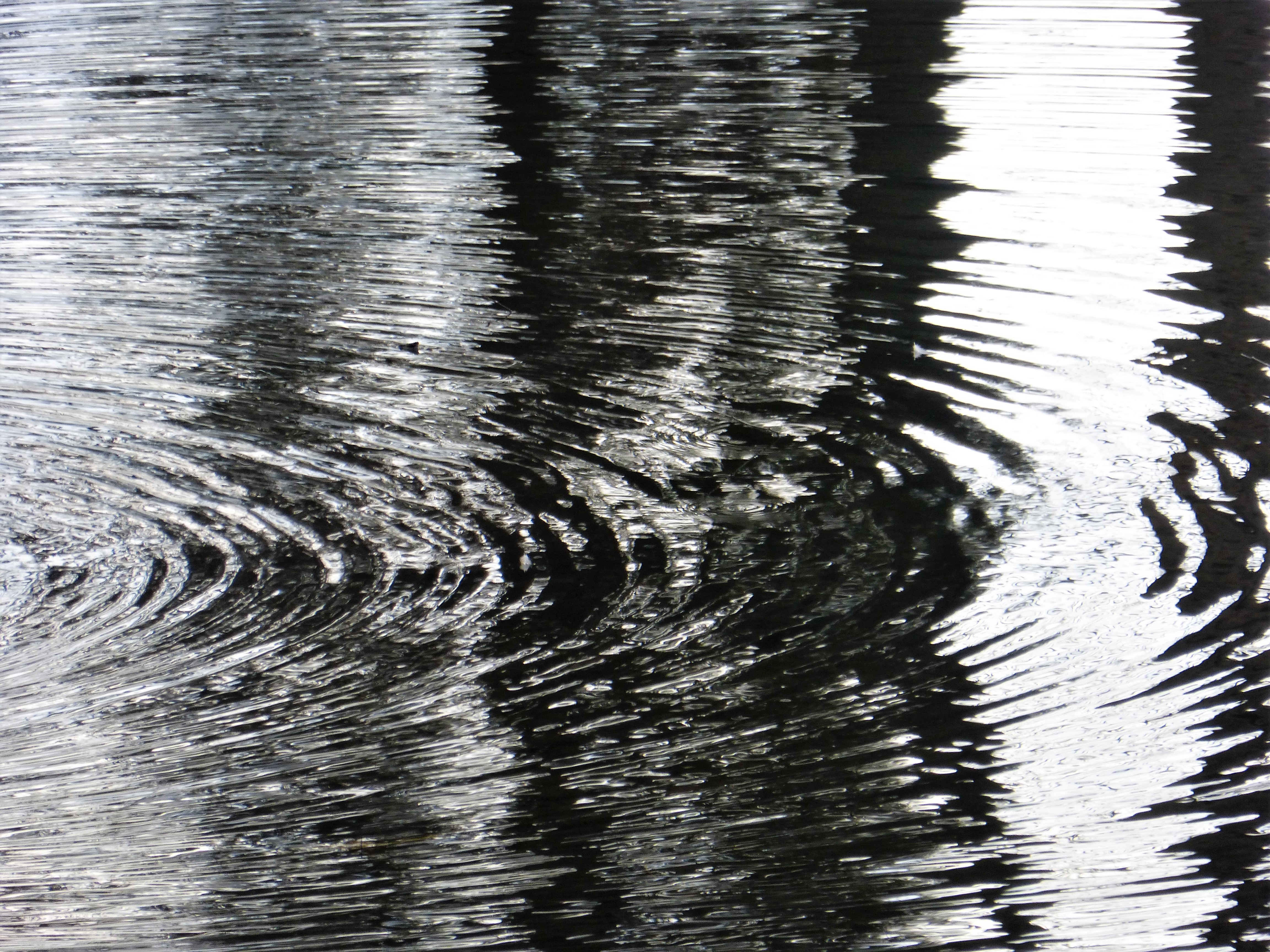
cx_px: 635
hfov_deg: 4.3
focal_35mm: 456
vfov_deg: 3.3
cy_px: 476
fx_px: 16730
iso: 125
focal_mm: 81.7
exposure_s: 1/125
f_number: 6.3
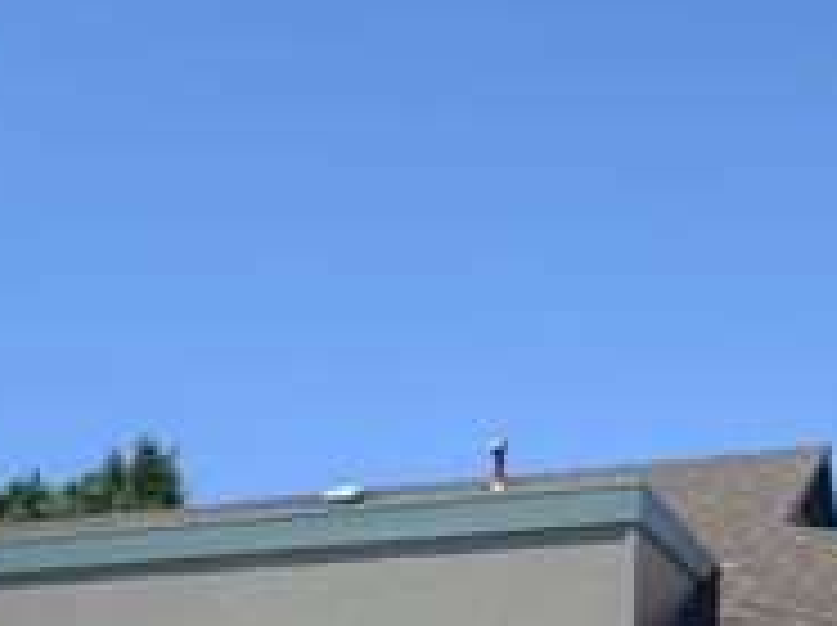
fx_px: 1690
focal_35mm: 70
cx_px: -166
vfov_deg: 19.3
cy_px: 831
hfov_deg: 25.1
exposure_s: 1/2075
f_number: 1.8
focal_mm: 4.25
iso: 25
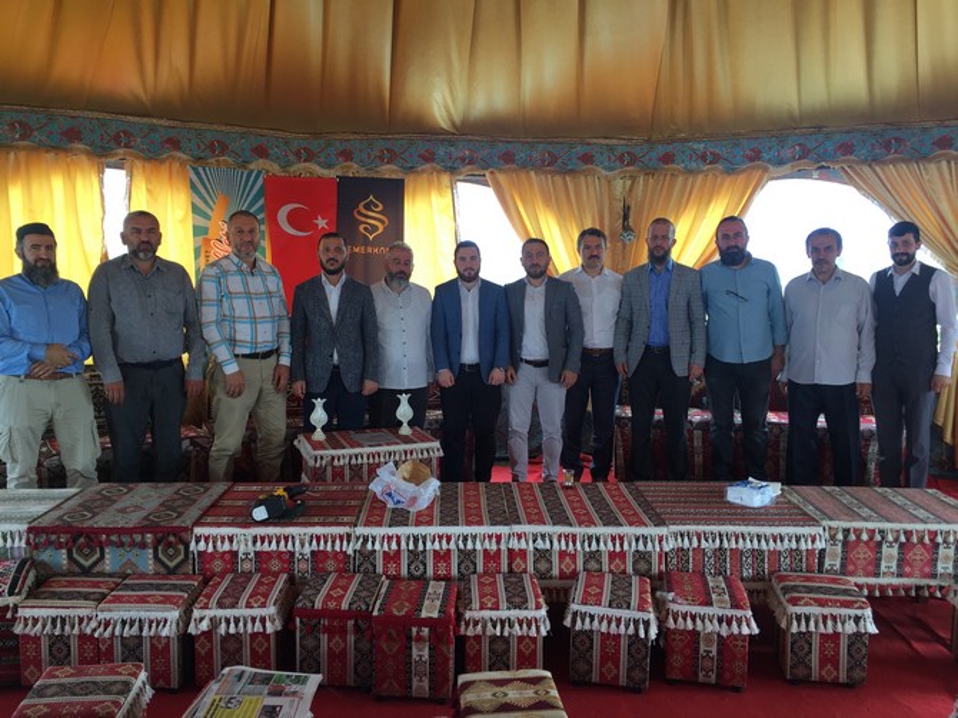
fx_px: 802
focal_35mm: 29
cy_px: 359
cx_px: 479
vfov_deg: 48.2
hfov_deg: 61.7
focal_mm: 4.15
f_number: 2.2
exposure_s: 1/100
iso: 40
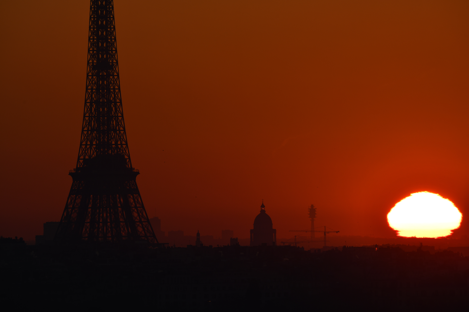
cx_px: 234
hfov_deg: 3.4
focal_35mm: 600
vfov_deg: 2.3
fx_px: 7816
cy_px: 156
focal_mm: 600
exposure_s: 1/400
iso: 64
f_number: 9
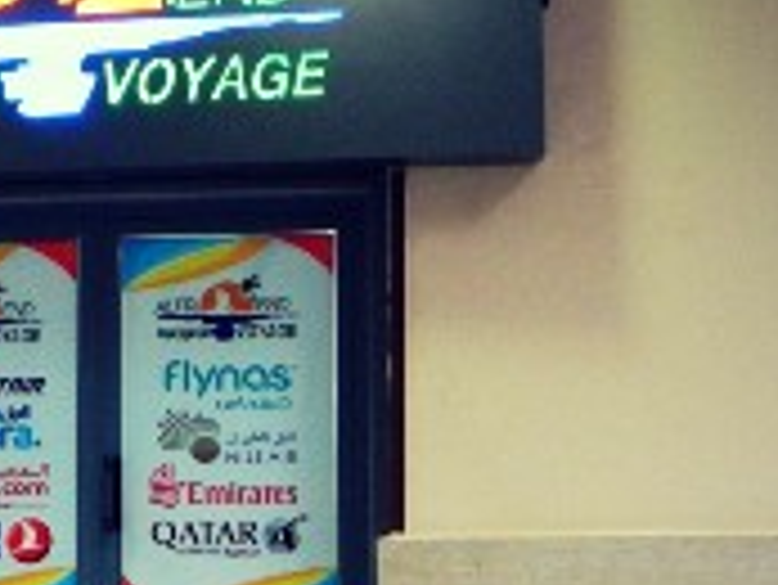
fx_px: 1462
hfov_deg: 28.7
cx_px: 81
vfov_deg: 22.4
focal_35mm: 65
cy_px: 423
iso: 250
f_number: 3.1
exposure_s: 1/30
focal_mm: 4.5
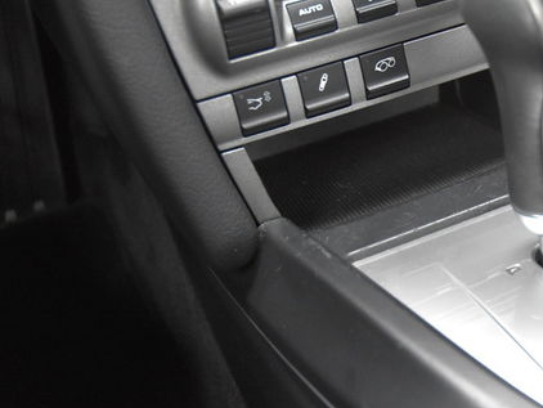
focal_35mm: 71
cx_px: 474
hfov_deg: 26.6
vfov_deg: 20.7
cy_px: 155
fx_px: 1112
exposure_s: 1/60
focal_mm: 27
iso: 2800
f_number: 4
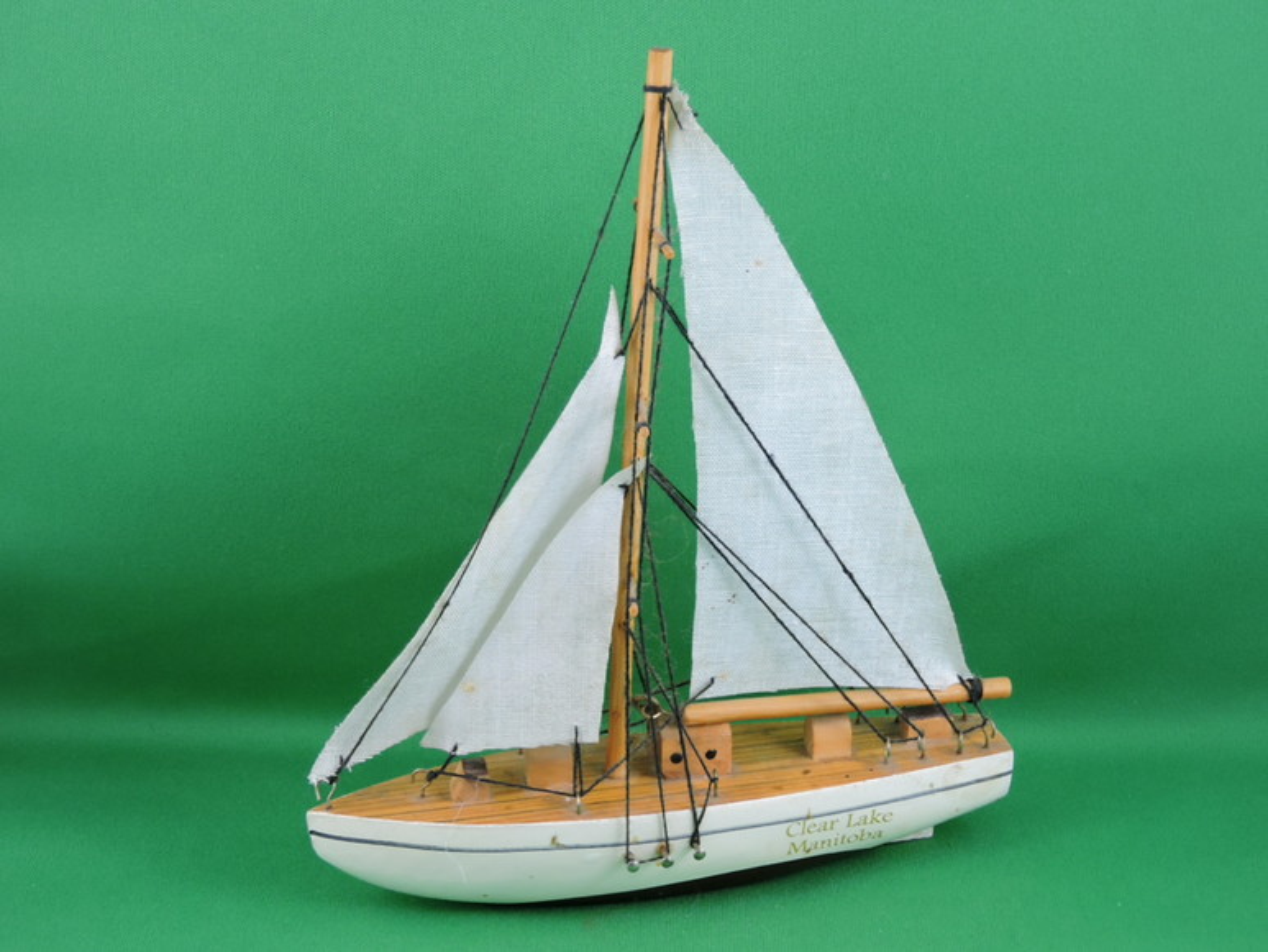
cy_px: 476
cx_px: 634
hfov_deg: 32.2
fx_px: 2198
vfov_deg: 24.4
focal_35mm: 60
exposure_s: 1/125
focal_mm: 10.7
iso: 640
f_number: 4.2
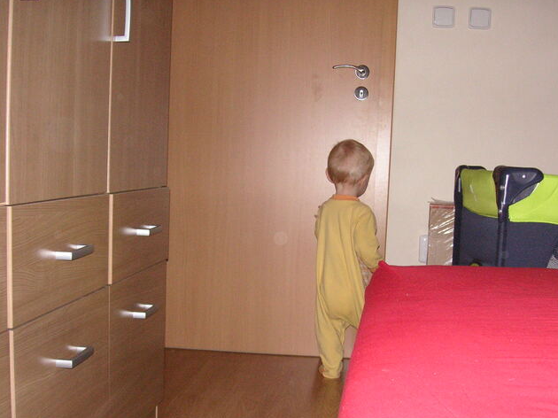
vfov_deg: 30.8
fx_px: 757
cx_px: 297
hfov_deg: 40.4
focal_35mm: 47
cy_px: 254
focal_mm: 6.1
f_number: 2.8
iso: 160
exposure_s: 1/45
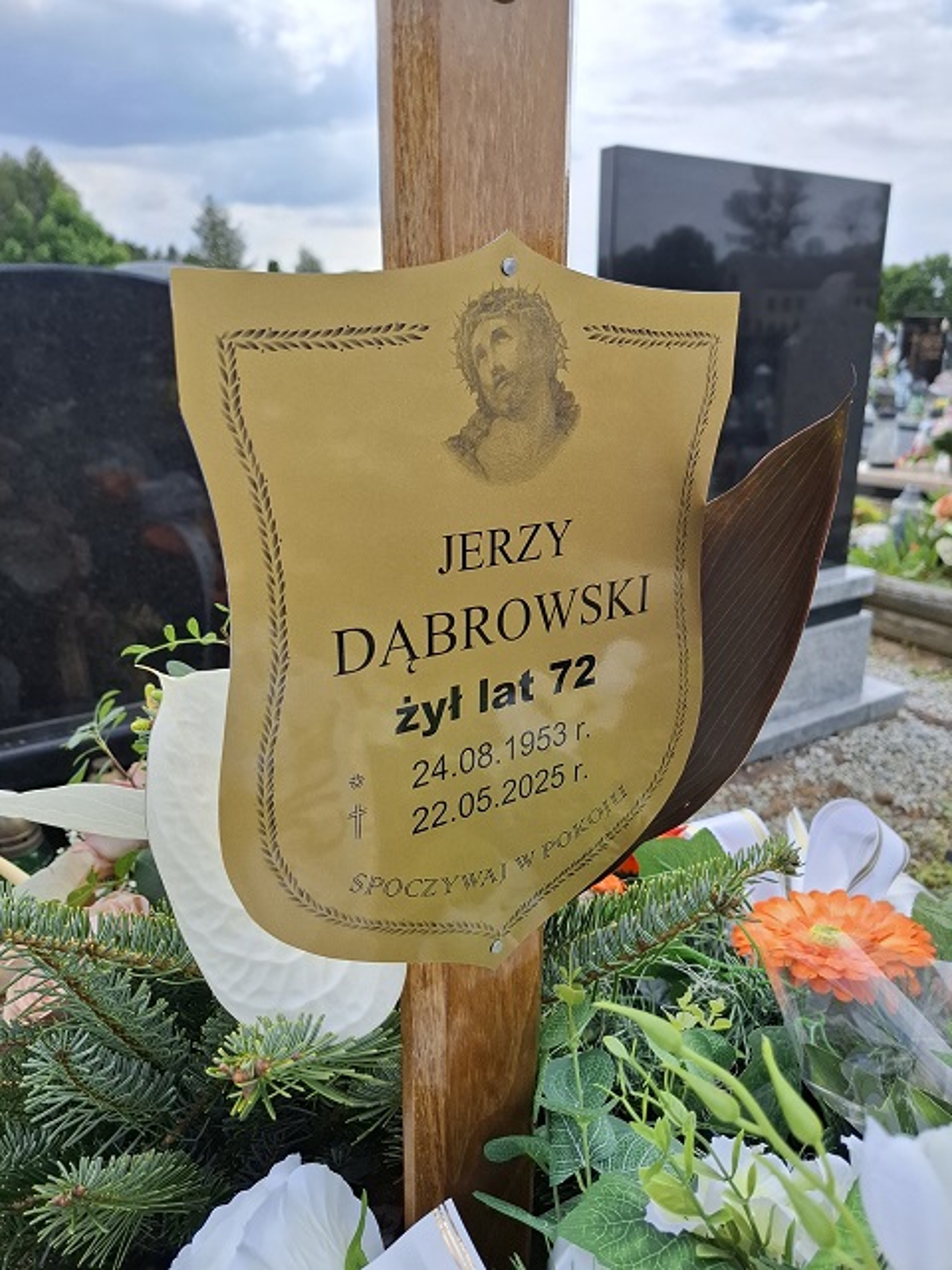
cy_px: 635
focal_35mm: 23
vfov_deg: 73.9
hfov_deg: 58.9
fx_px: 843
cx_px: 476
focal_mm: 5.54
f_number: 1.8
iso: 50
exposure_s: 1/763
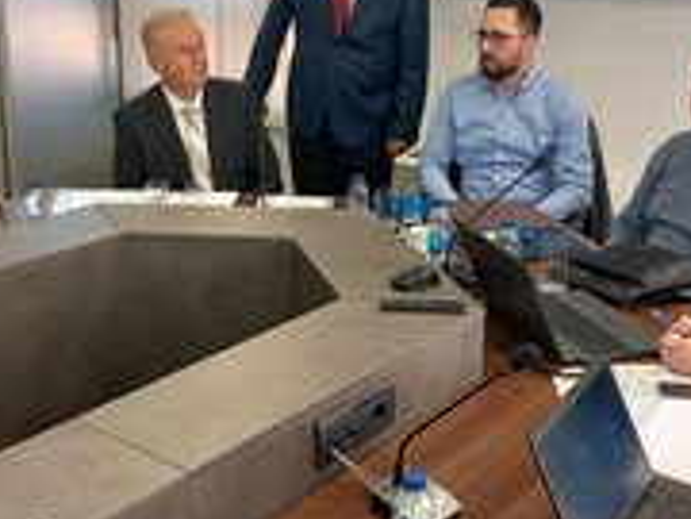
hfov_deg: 35.5
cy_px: 185
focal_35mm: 54
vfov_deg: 26.9
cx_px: 319
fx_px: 1078
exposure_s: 1/50
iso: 64
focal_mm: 4
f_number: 1.8
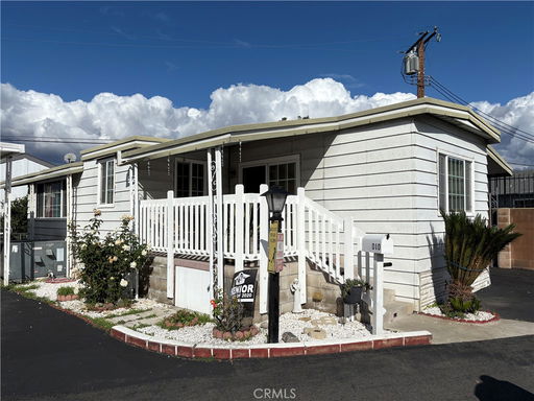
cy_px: 200
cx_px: 267
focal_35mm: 26
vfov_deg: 53.1
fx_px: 401
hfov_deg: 67.3
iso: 50
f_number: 1.6
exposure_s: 1/11905
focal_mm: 5.96
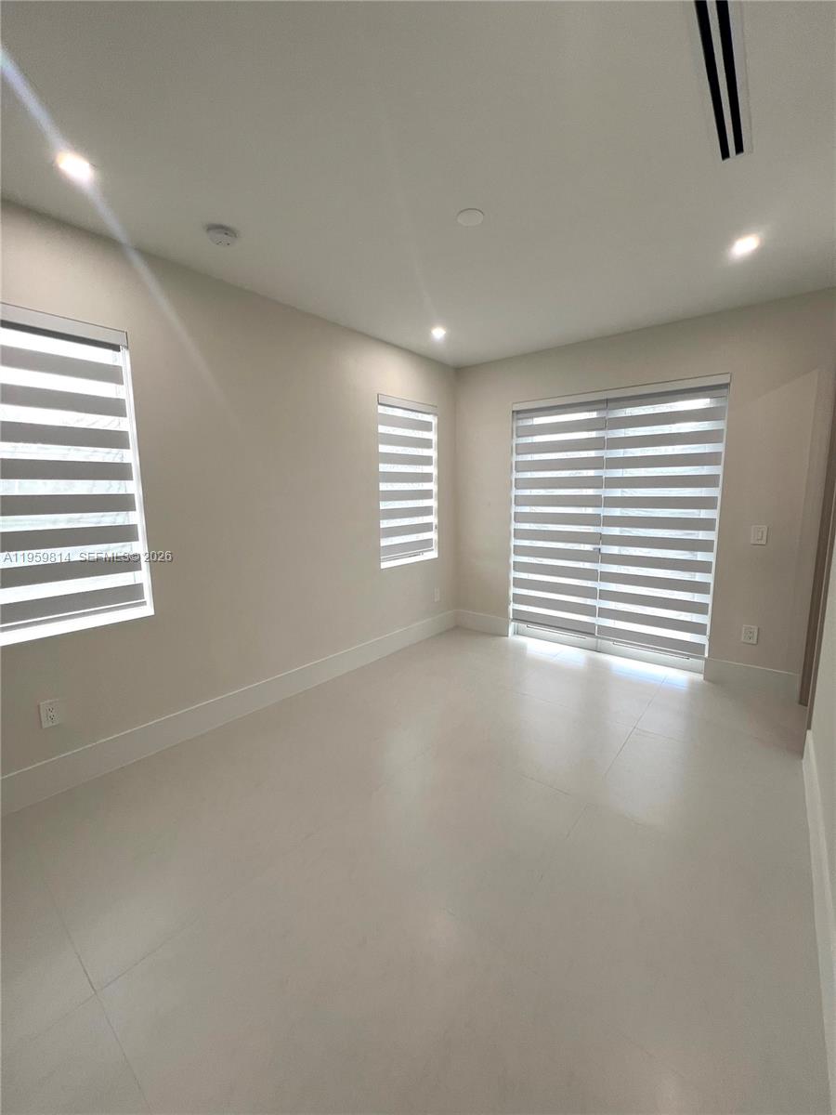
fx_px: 419
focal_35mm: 13
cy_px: 558
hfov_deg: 89.9
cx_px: 418
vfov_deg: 106.2
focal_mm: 1.57
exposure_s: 1/120
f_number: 1.8
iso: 64
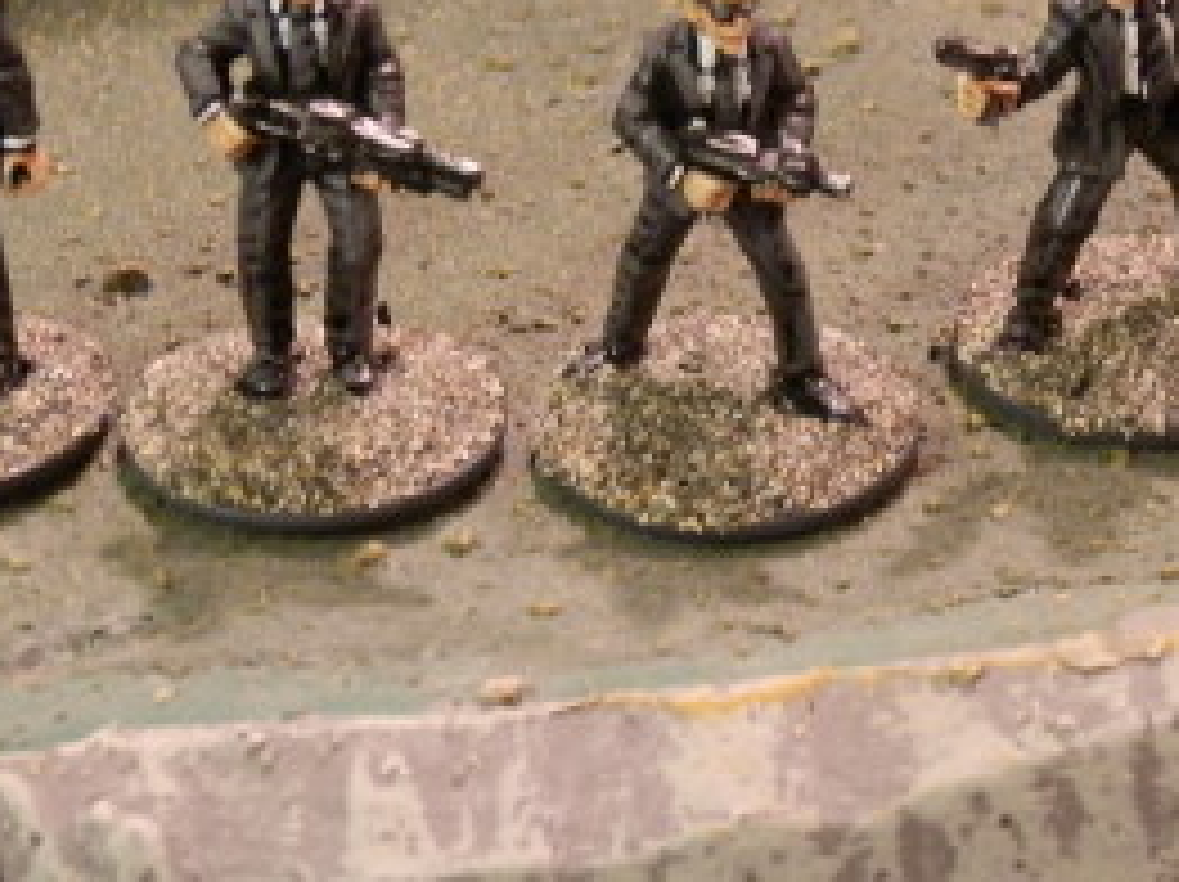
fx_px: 4254
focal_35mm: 125
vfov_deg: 11.8
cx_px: 783
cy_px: 310
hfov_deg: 15.7
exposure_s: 1/8
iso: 250
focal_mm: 10.99
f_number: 3.7
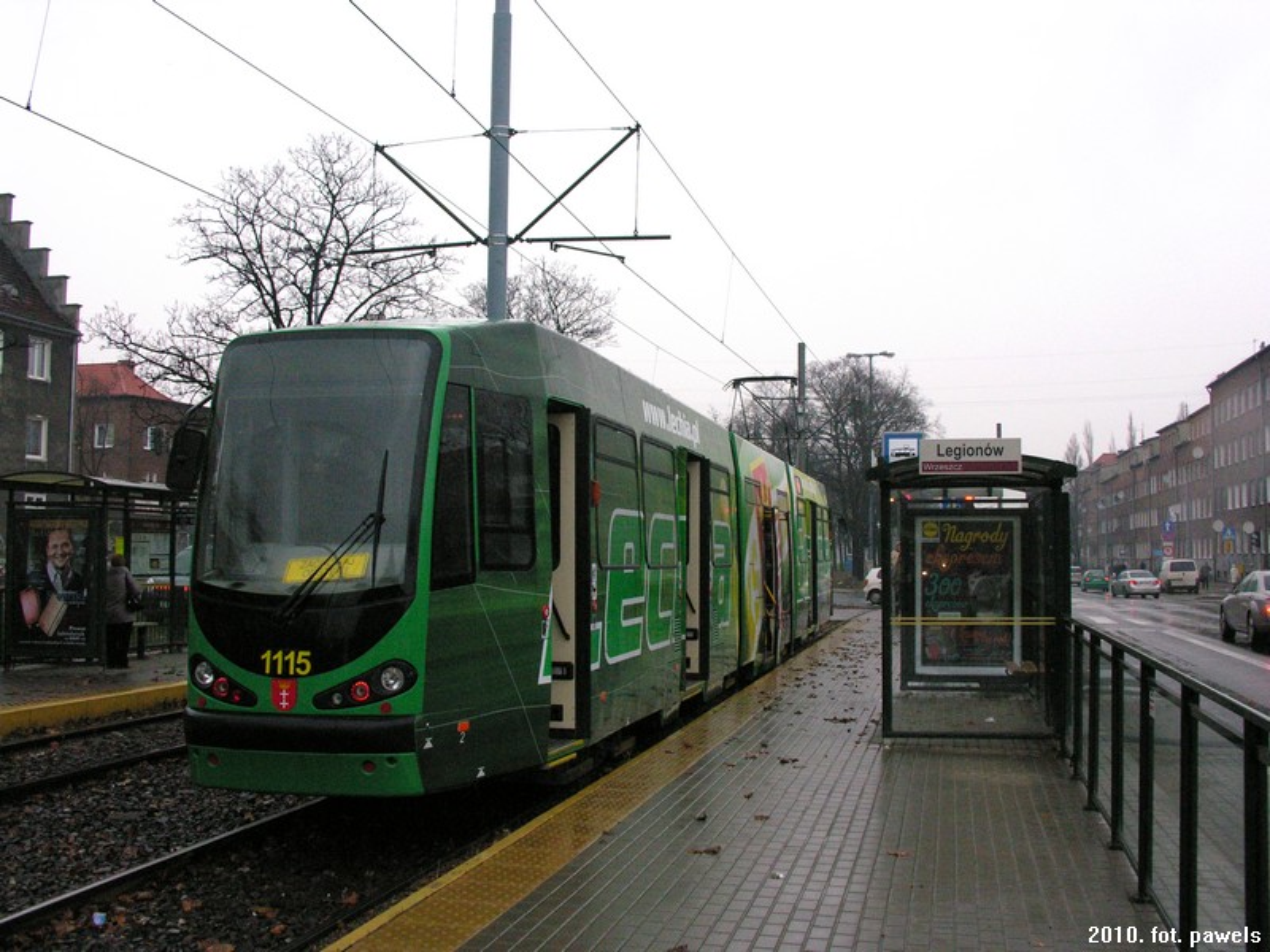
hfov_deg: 46.8
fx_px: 1468
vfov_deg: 36.0
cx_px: 635
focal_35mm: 40
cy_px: 476
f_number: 4.1
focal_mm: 10.2
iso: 400
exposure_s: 1/240
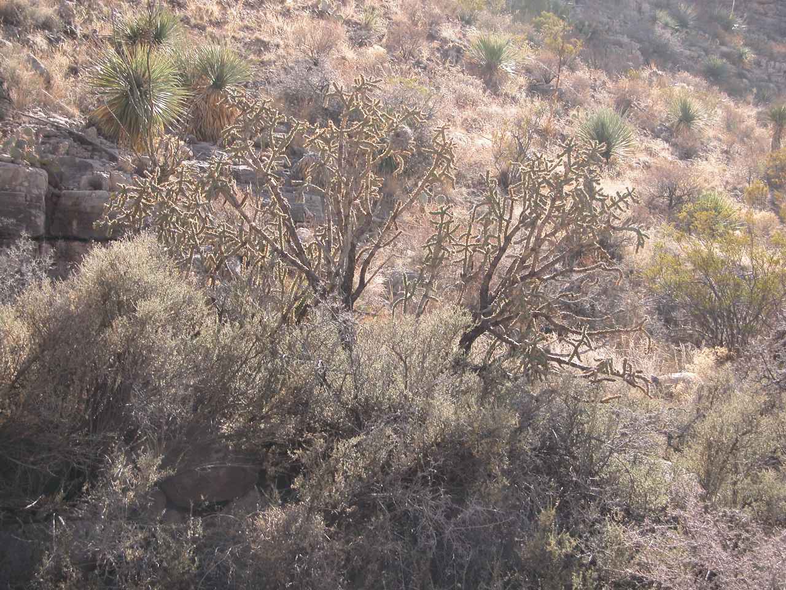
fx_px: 1317
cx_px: 393
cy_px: 295
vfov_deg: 25.2
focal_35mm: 58
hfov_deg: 33.2
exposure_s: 1/111
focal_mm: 14.7
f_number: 3.1
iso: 100
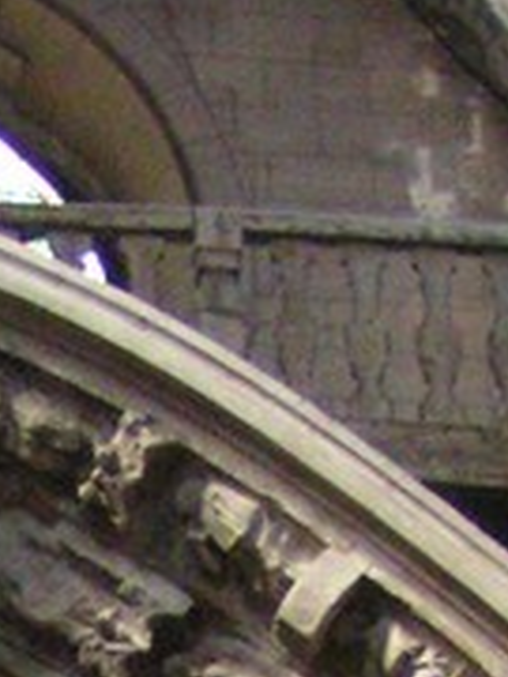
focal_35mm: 225
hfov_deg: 6.6
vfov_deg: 7.7
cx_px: -90
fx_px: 4403
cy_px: 1965
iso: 400
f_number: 2.8
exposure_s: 1/15
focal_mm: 5.8
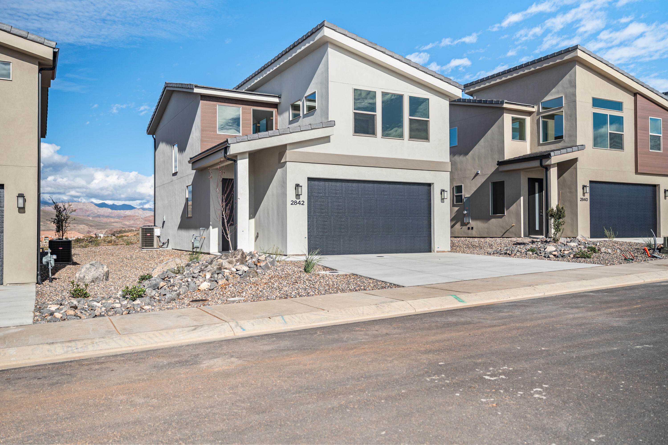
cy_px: 222
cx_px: 334
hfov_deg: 63.7
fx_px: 538
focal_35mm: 29
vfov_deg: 45.0
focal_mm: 29
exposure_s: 1/50
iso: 100
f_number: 2.8
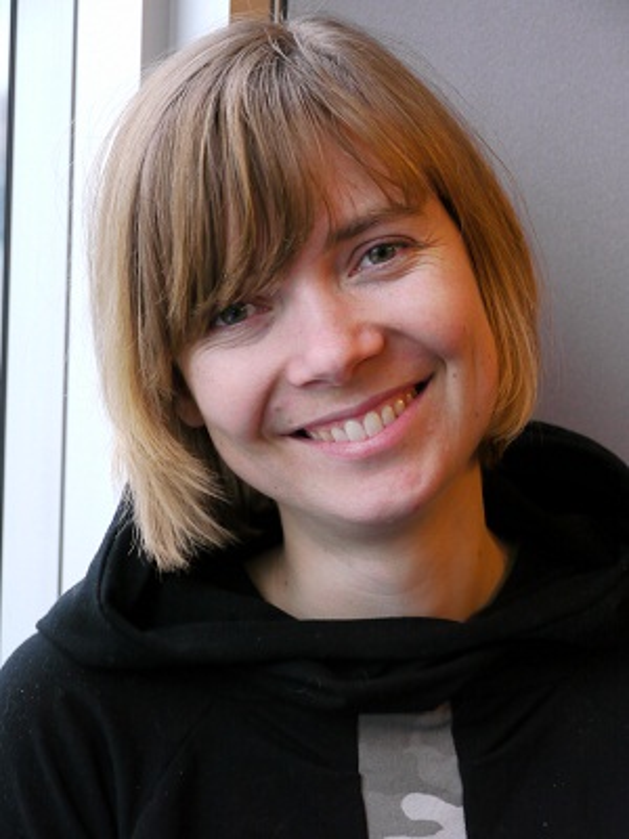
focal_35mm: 134
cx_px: 314
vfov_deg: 14.7
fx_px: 3247
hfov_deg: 11.1
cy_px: 420
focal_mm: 67
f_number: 5.7
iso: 800
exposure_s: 1/60
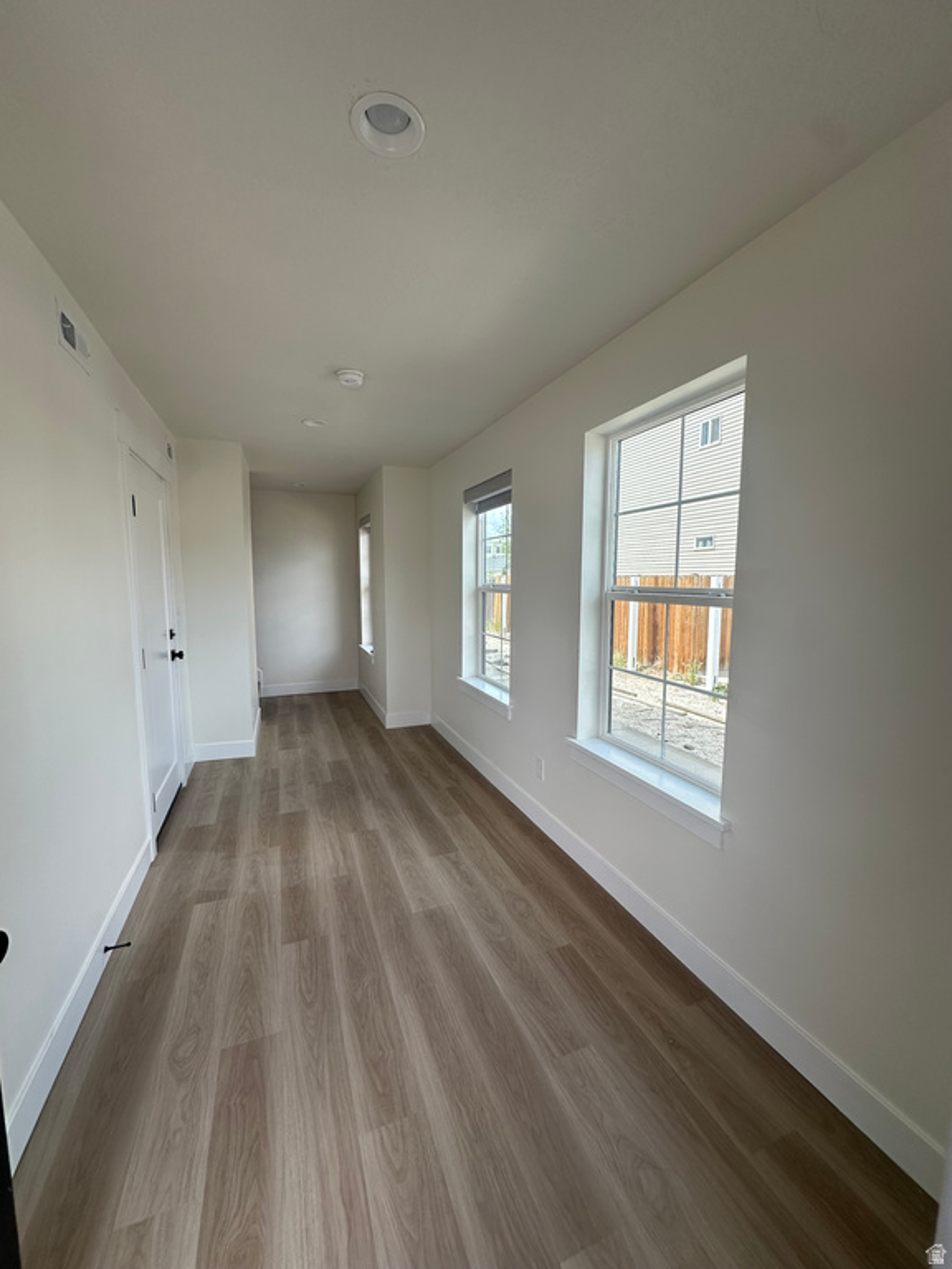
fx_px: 513
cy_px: 634
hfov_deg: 85.7
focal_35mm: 14
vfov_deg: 102.1
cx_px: 476
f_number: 2.2
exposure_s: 1/290
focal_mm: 2.22
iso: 40
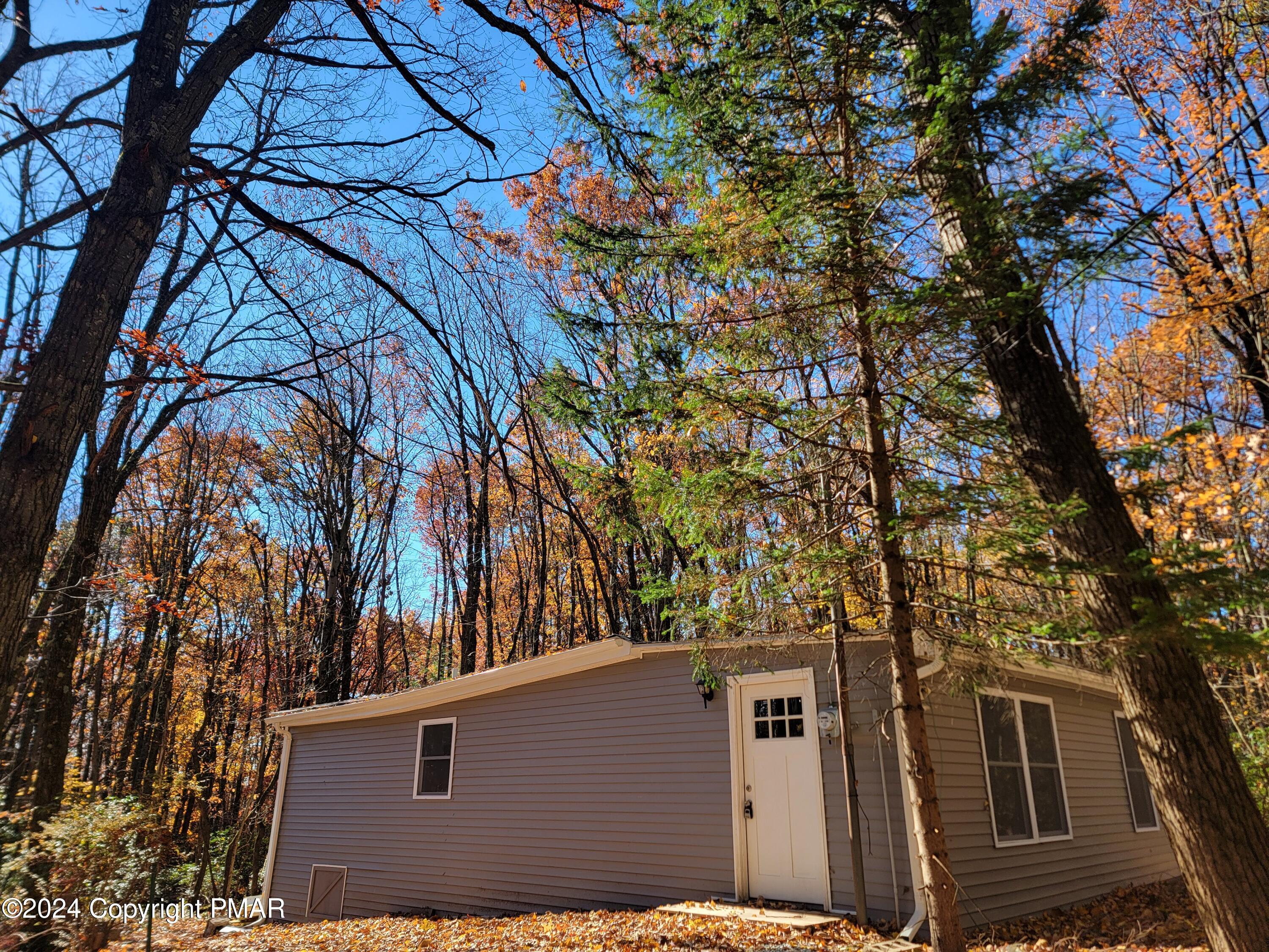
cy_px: 476
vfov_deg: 56.8
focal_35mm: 24
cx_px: 634
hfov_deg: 71.6
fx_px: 880
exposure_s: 1/276
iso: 16
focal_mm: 6.7
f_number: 1.8
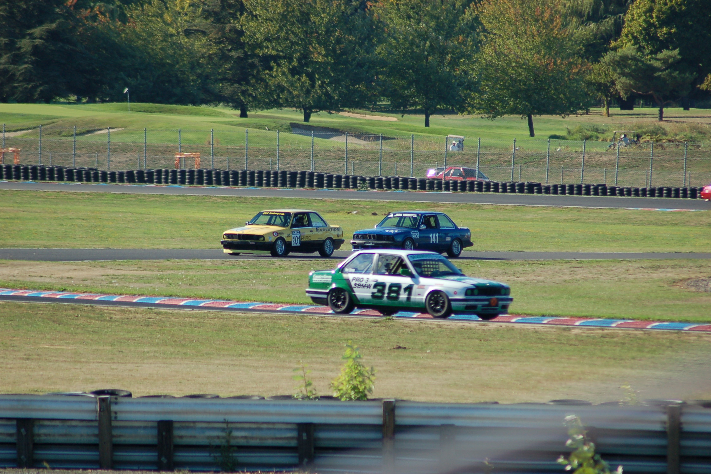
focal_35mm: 453
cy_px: 237
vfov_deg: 3.0
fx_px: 8947
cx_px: 358
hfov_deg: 4.6
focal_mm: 300
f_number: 5.6
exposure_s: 1/1000
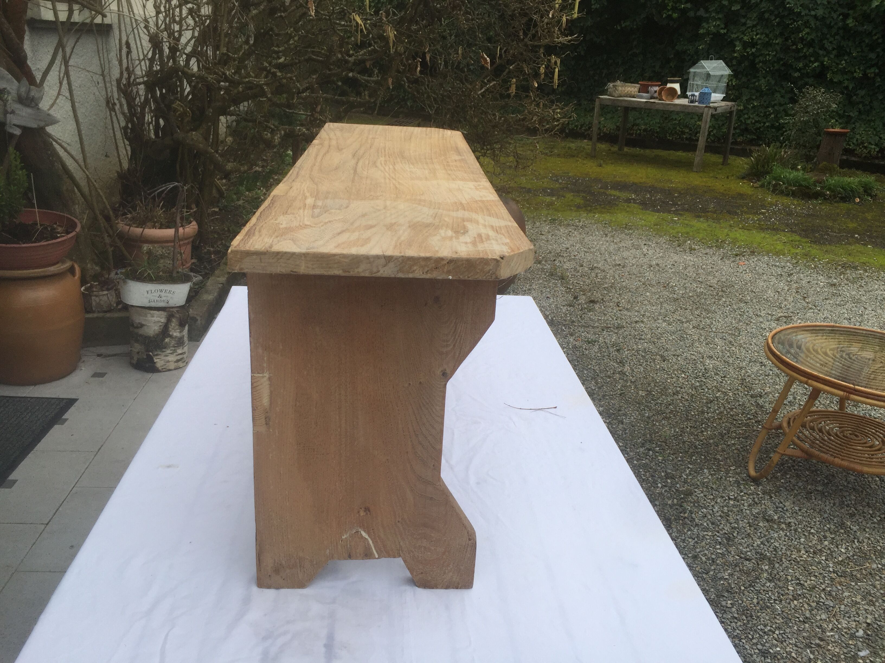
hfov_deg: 61.7
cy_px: 332
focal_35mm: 29
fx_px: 741
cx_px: 442
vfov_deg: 48.2
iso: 32
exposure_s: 1/898
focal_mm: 4.15
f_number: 2.2
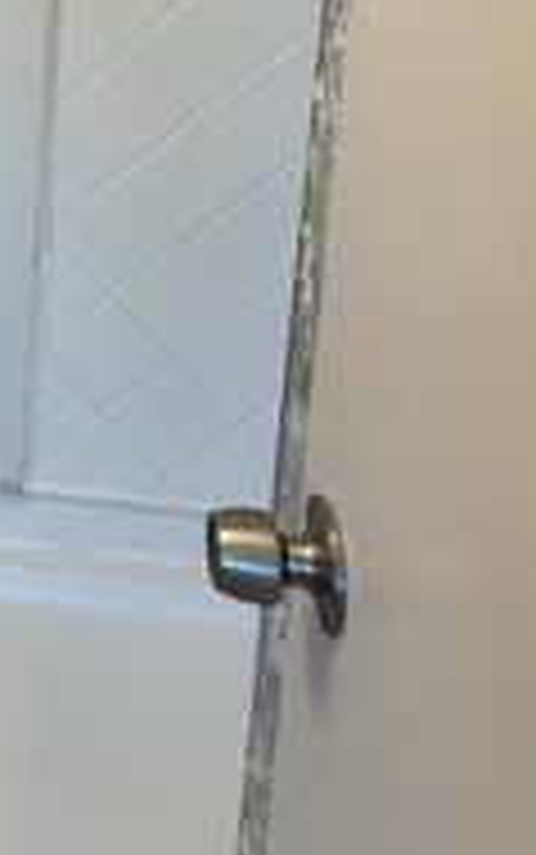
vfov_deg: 29.0
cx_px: -338
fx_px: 1400
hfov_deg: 18.4
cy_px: -189
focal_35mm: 60
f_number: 2.2
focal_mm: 2.22
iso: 250
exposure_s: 1/120
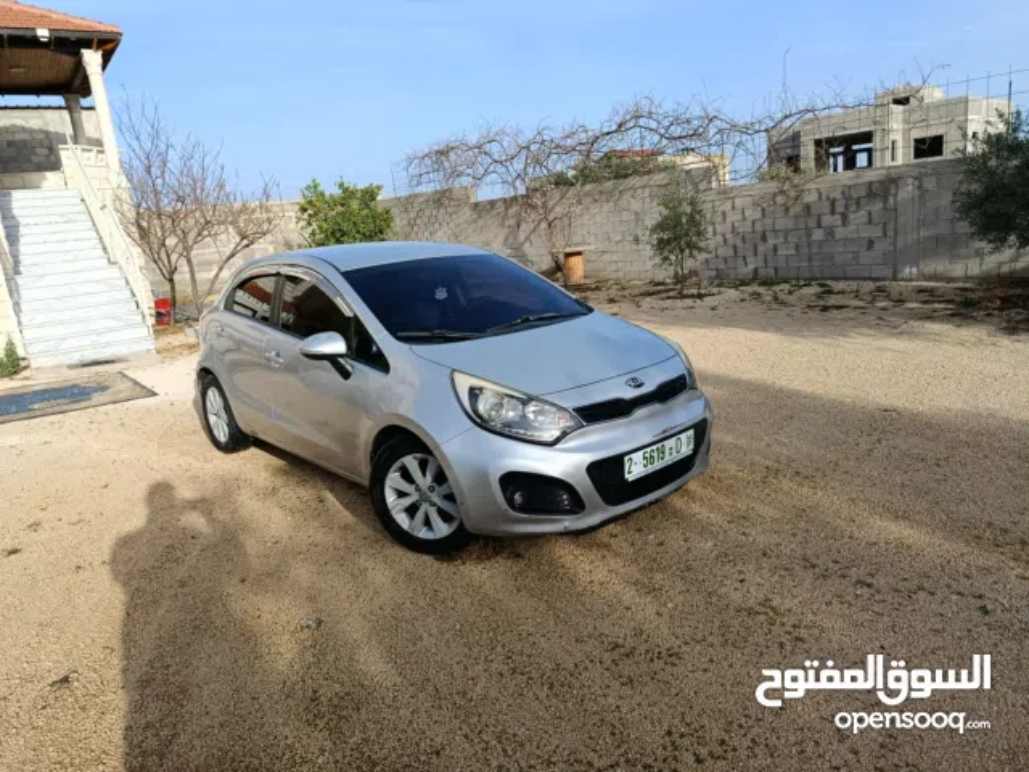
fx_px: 713
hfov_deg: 71.6
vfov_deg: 56.8
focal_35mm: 24
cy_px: 386
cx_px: 514
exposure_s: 1/377
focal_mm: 5.24
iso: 50
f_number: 1.7
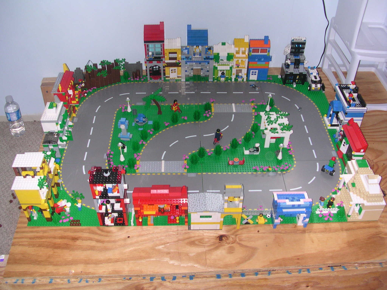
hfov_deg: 50.1
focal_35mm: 37
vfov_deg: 38.7
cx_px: 194
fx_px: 414
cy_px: 145
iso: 100
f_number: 2.7
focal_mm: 5.6
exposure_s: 1/60
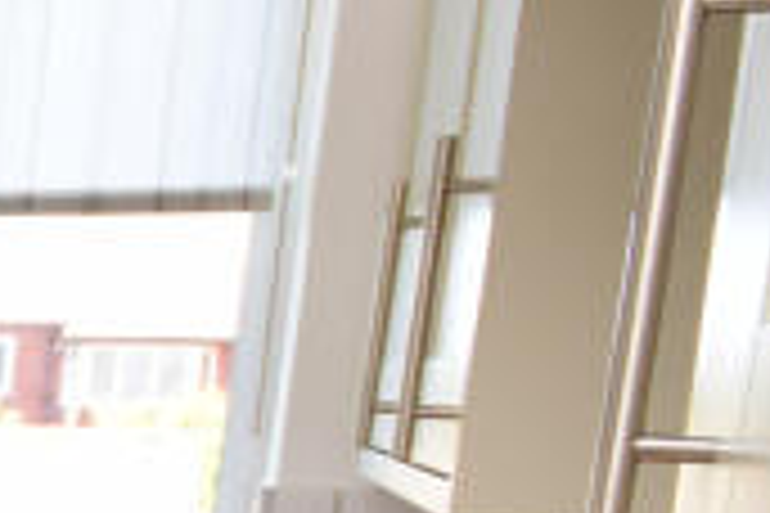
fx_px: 1925
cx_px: -1324
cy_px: 632
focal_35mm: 90
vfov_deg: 14.6
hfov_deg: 12.9
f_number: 9
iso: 400
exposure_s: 1/60
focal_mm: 10
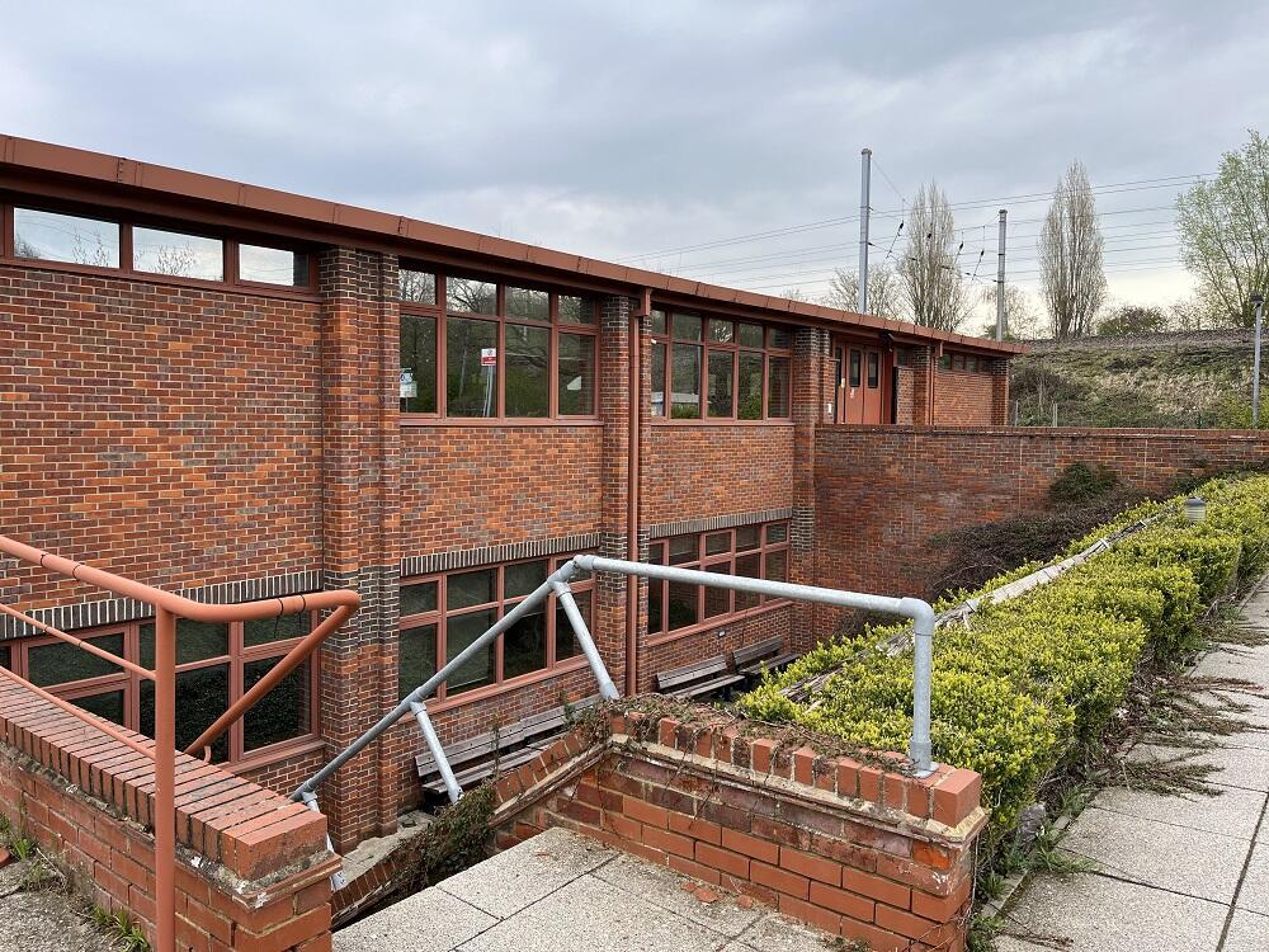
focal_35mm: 26
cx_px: 634
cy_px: 476
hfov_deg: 67.3
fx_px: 953
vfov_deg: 53.1
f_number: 1.6
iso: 50
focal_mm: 5.1
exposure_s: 1/787
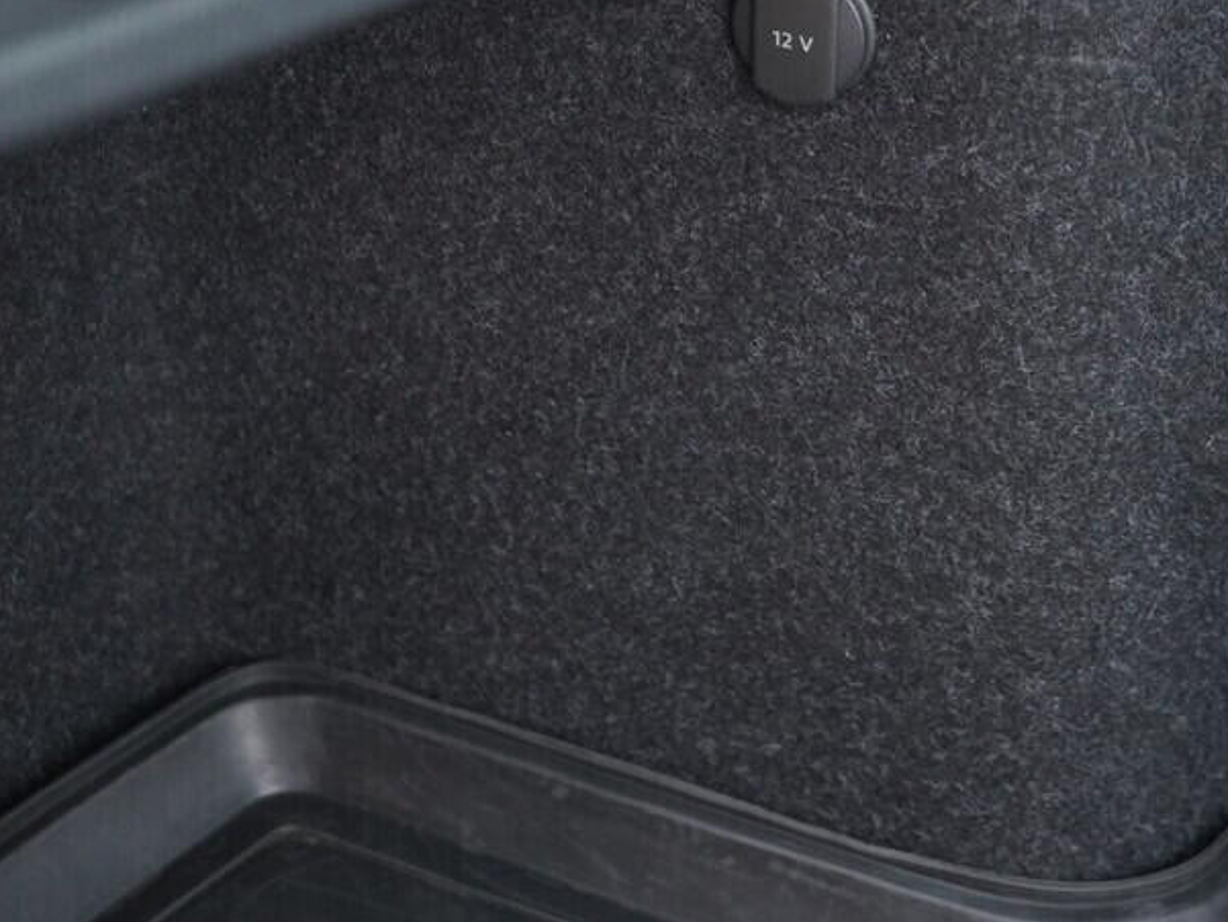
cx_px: 666
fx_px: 2093
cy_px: 236
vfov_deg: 24.6
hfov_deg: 32.7
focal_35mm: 59
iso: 1250
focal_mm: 24
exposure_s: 1/40
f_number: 2.8
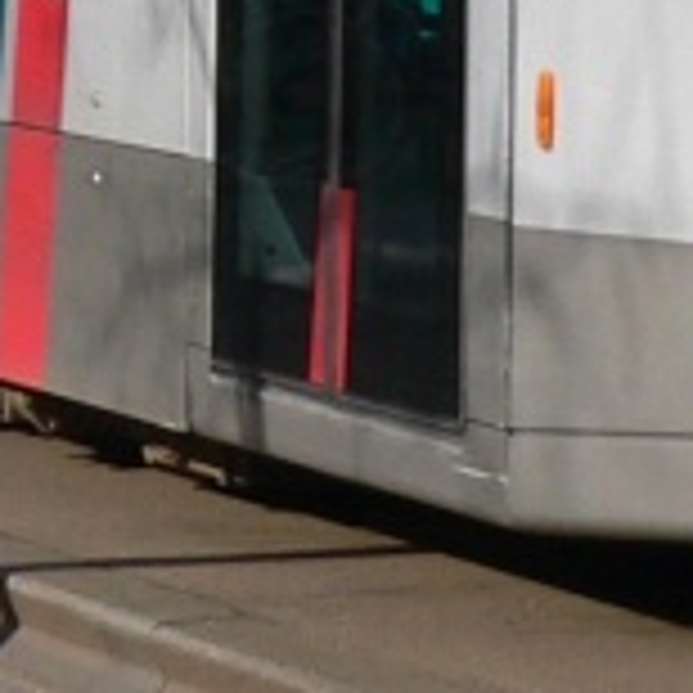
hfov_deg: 4.0
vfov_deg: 4.0
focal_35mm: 435
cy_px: -522
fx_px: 9853
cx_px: 144
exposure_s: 1/500
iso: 100
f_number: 5.6
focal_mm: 10.5
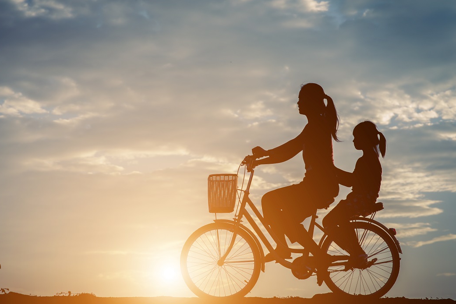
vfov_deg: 14.0
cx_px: 195
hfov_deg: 20.8
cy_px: 149
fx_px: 1241
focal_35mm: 98
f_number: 6.3
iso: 100
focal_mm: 85
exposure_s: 1/800
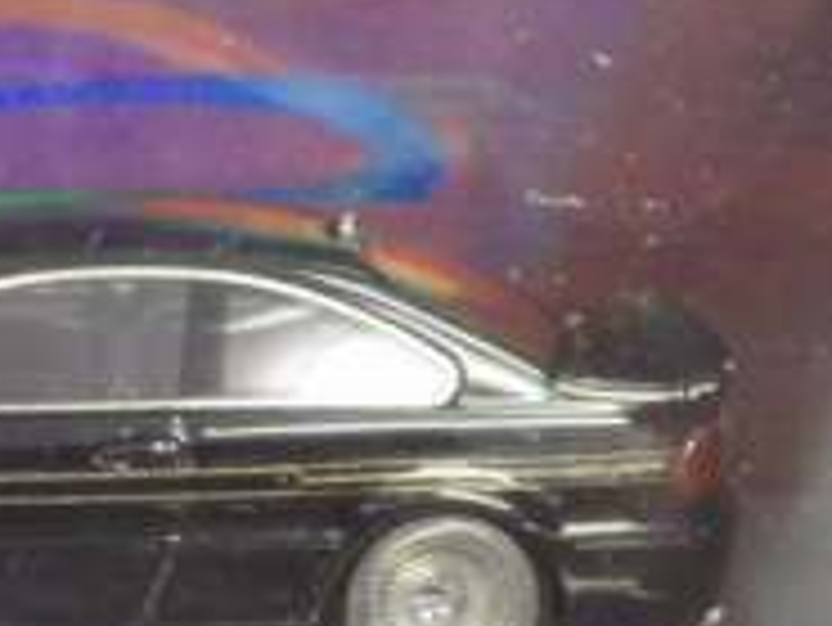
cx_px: -72
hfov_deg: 11.3
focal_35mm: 173
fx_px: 4161
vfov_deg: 8.6
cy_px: 477
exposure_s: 1/25
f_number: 3.8
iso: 1250
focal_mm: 9
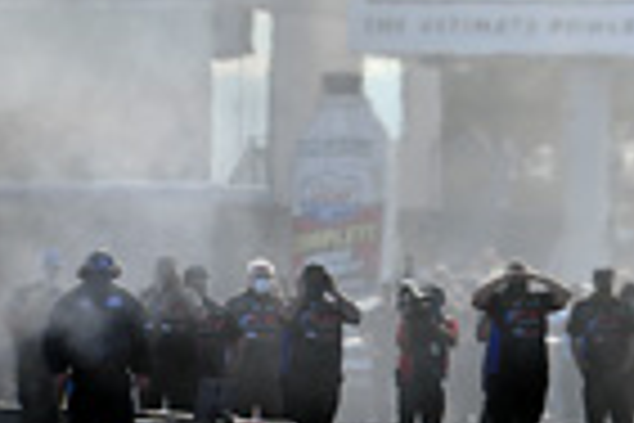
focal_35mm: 372
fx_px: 6551
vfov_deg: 3.7
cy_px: 369
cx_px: 463
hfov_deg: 5.5
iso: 160
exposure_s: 1/800
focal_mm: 70
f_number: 5.6
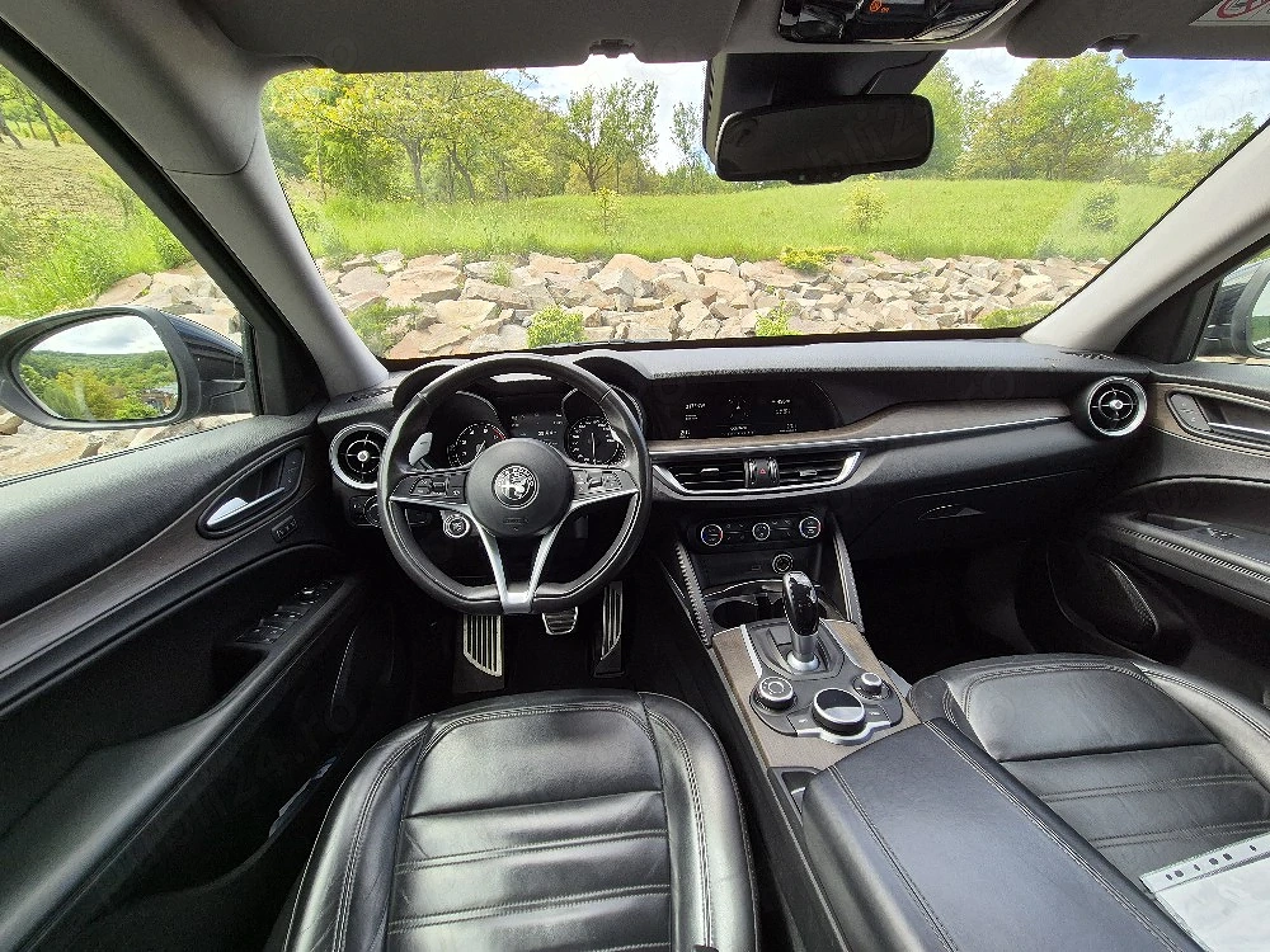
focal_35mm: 13
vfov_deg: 89.9
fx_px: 477
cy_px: 476
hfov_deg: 106.2
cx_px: 635
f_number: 2.2
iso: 50
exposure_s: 1/312
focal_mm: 2.2
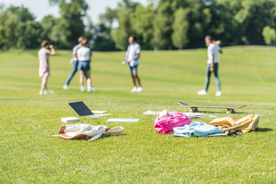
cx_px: 138
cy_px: 92
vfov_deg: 11.8
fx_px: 890
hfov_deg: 17.6
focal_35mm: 116
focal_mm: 116
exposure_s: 1/3200
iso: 320
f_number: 3.2
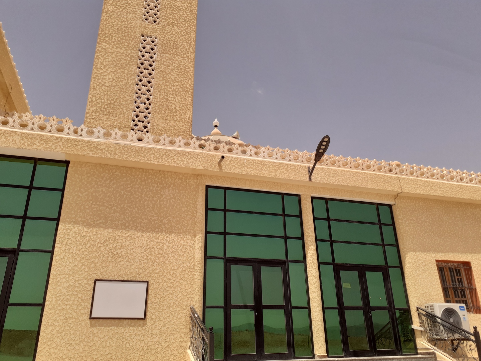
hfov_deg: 65.3
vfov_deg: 51.4
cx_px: 240
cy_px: 180
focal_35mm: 27
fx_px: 375
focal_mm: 3.58
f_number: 1.9
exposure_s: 1/2618
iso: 40
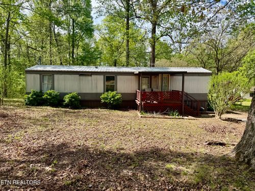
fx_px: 177
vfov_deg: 56.8
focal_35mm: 24
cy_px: 96
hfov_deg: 71.6
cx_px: 128
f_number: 1.78
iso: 80
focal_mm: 6.76
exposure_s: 1/2169
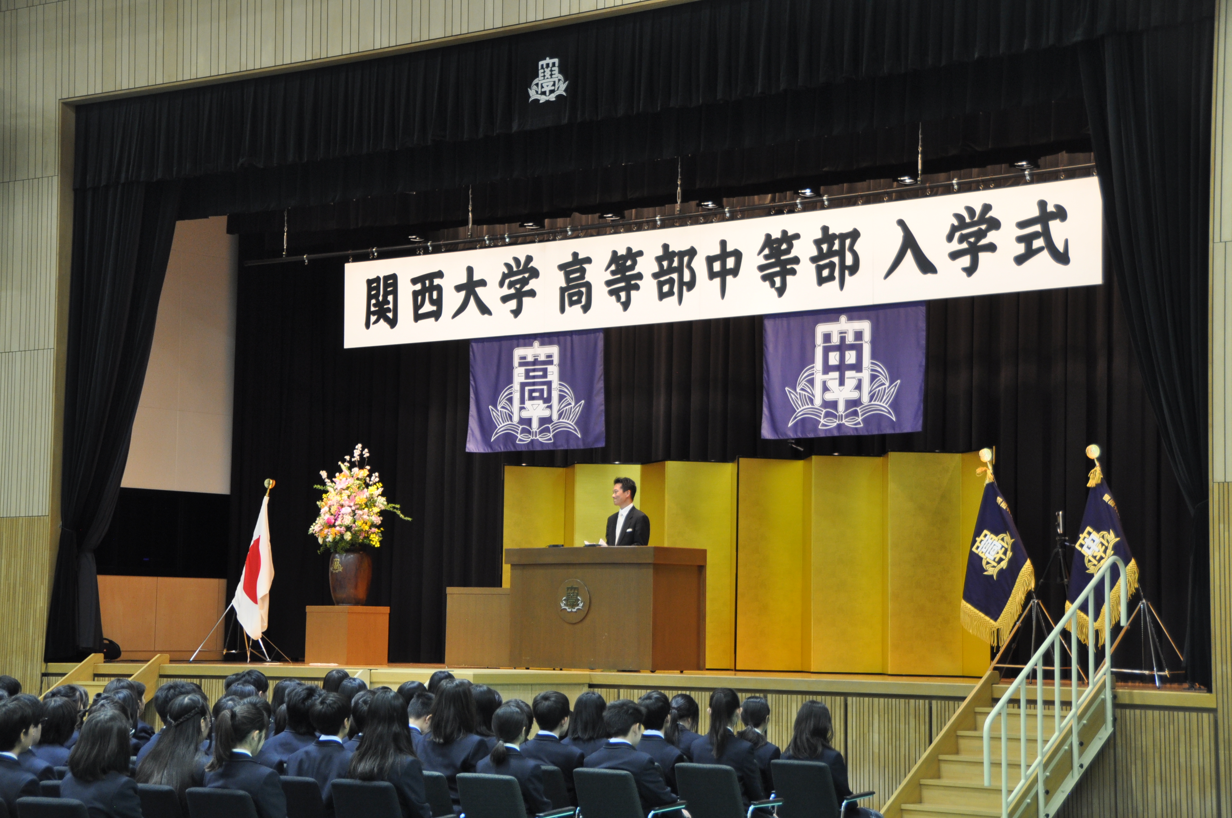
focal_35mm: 75
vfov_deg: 18.1
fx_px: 2564
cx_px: 616
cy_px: 409
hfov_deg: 27.0
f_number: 4.8
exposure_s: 1/60
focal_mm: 50
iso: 640
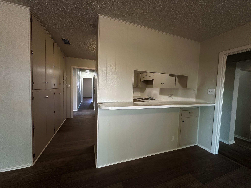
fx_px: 102
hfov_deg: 102.1
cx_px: 126
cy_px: 94
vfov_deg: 85.7
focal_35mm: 14
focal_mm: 2.22
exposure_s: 1/120
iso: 250
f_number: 2.2
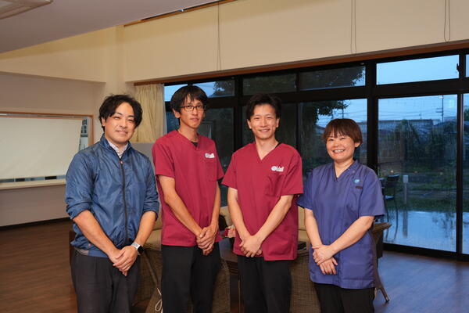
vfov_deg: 35.9
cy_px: 156
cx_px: 234
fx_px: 482
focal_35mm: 37
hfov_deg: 51.9
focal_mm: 37
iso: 1250
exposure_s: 1/100
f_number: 5.6
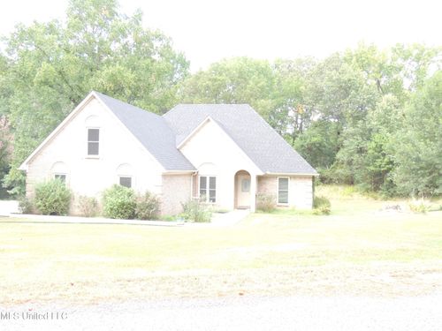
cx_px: 221
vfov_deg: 36.0
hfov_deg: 46.8
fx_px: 511
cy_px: 166
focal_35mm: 40
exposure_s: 1/60
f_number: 3.3
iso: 100
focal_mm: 7.1
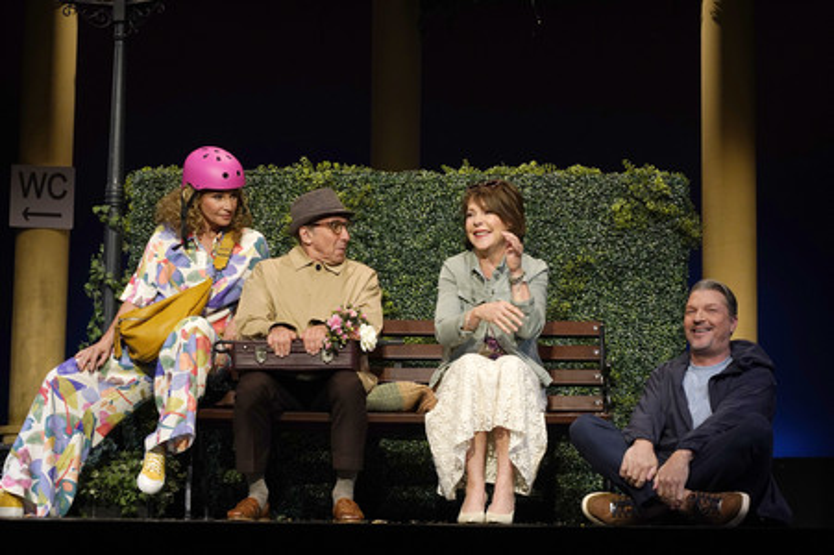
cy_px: 278
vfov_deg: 16.4
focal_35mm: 83
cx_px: 417
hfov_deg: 24.5
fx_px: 1921
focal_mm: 83
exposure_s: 1/160
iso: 1600
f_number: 8
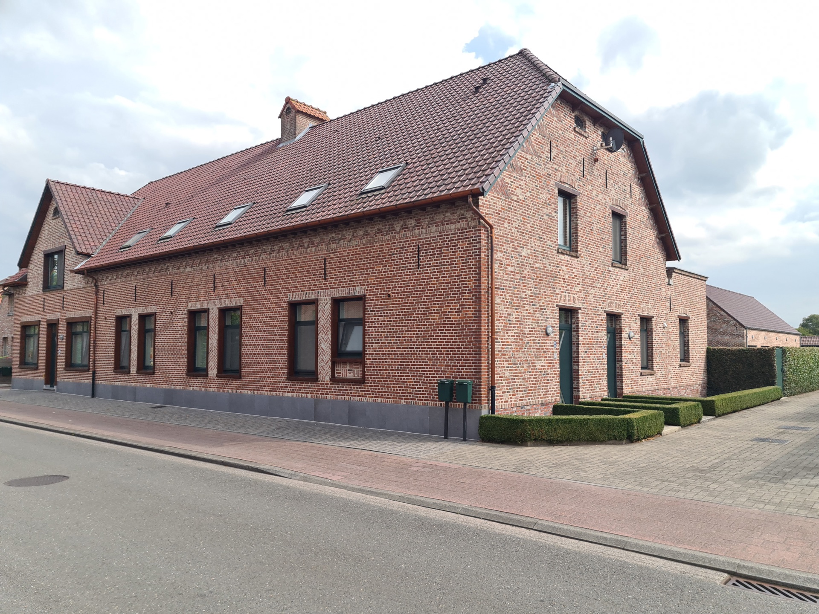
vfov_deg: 53.1
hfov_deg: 67.3
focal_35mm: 26
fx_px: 615
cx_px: 410
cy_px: 307
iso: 50
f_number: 1.8
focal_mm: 5.4
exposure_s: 1/2193
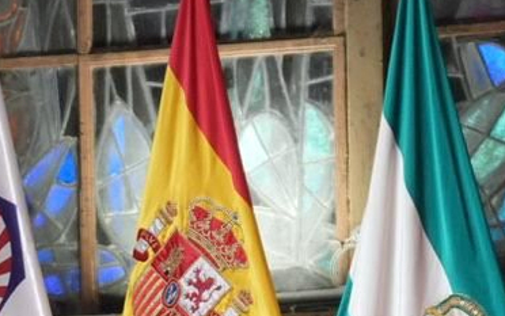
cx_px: 71
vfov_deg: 4.3
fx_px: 4228
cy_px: 535
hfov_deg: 6.8
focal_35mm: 307
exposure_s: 1/250
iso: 3200
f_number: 4
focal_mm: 70
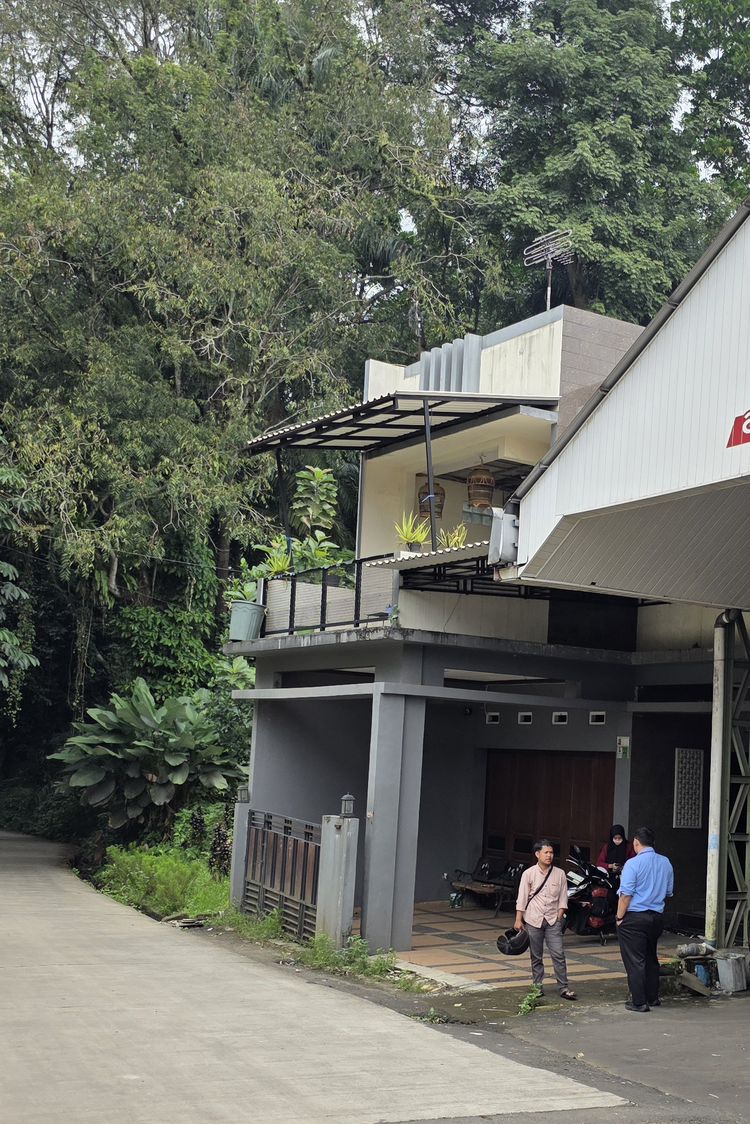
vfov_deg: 43.4
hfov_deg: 29.6
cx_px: 525
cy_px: 674
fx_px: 1406
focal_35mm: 45
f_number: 1.7
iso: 80
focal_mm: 6.3
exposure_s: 1/2866
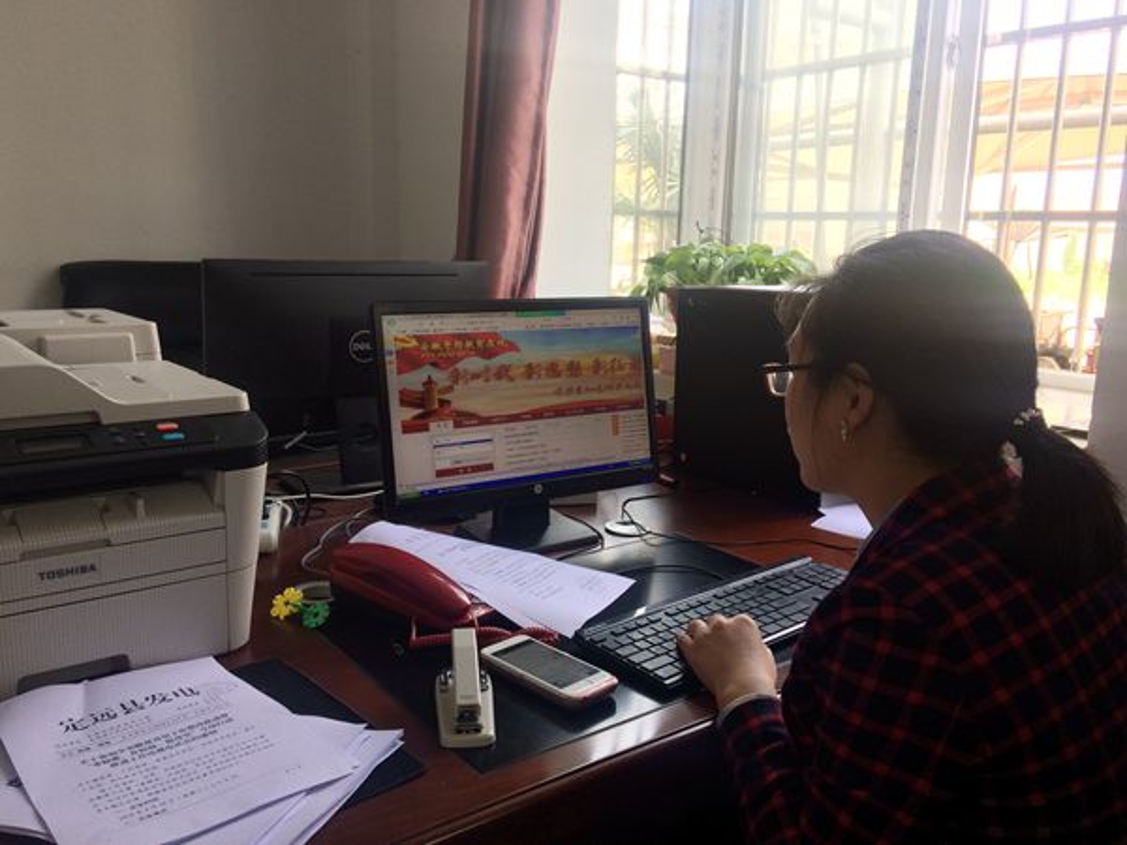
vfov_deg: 48.2
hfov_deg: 61.7
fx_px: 944
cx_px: 564
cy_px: 422
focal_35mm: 29
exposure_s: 1/100
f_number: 2.2
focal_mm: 4.15
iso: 64
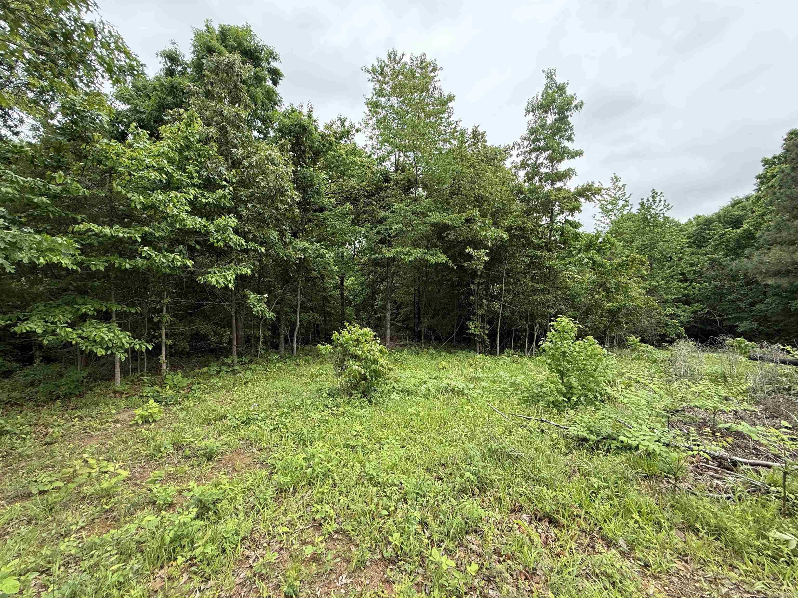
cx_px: 399
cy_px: 299
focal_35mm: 14
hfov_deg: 102.1
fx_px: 323
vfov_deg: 85.7
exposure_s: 1/201
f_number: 2.2
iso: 64
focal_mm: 2.22
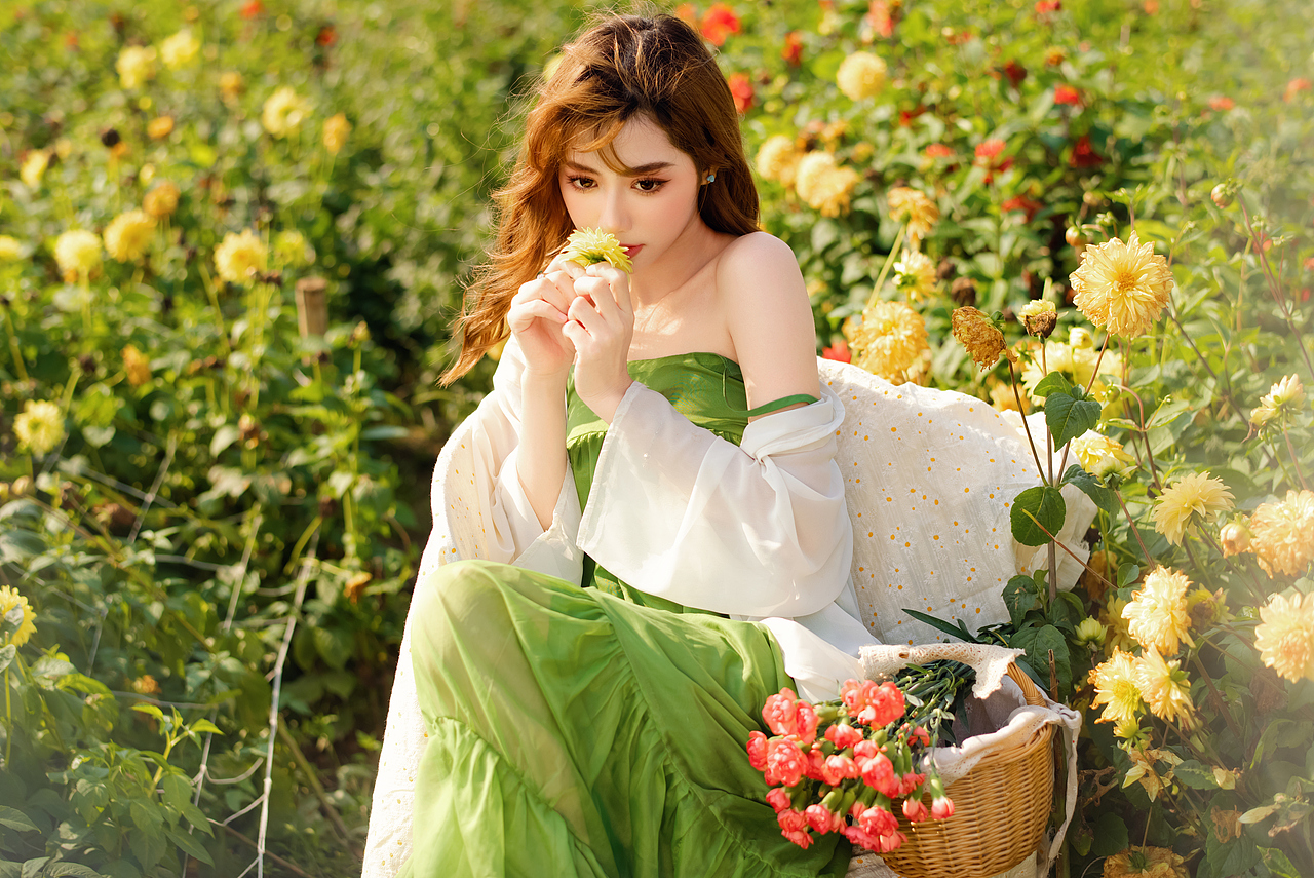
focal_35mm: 58
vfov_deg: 23.4
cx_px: 657
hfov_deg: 34.5
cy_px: 439
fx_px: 2118
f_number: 2.8
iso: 200
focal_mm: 58
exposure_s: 1/2000
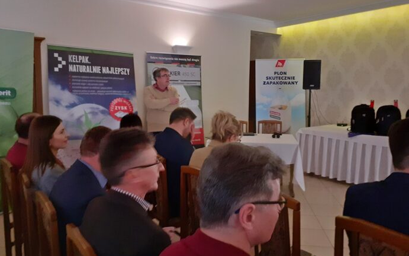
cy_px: 116
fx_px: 323
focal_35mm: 29
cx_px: 203
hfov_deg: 64.6
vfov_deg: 43.1
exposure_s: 1/20
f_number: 1.9
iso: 500
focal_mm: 3.6
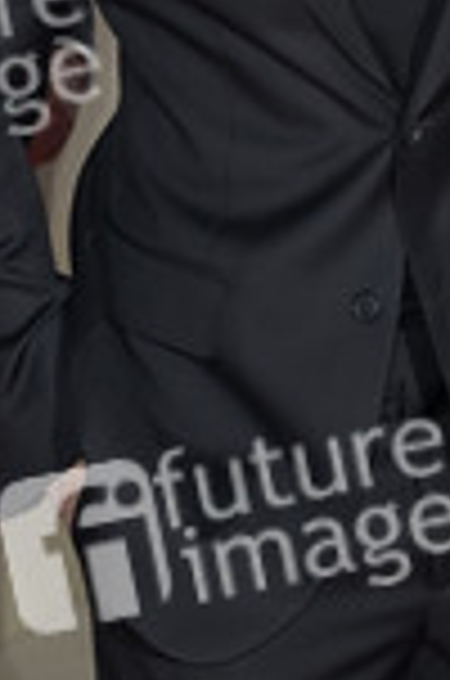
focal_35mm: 175
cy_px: -149
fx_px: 3296
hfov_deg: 7.8
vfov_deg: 11.5
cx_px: 360
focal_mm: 66
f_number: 5.6
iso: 640
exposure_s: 1/200
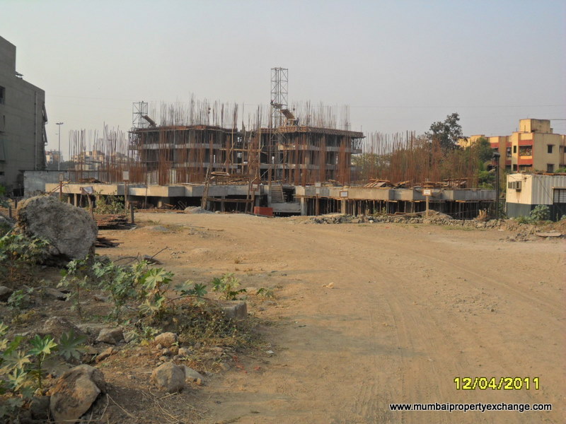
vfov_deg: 32.9
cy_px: 212
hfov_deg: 42.9
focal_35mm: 44
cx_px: 283
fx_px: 719
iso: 100
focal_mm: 7.8
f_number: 4.5
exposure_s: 1/350
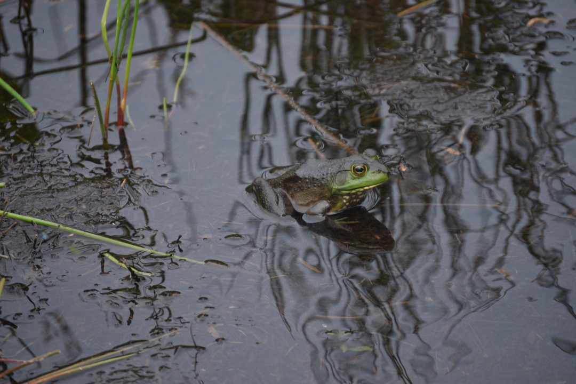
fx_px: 4800
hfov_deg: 6.9
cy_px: 192
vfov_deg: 4.6
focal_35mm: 300
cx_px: 288
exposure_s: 1/320
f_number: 5.6
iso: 200
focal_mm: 200
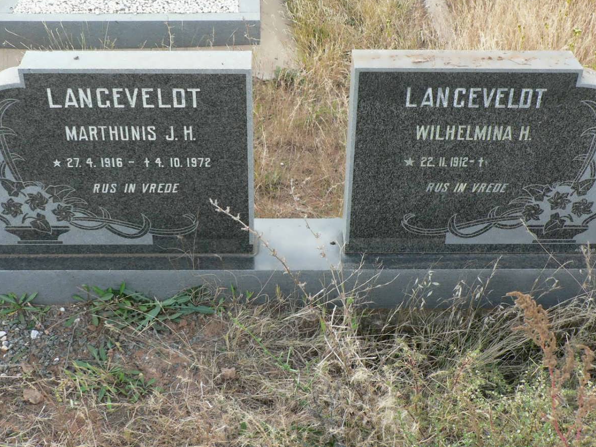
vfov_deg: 28.0
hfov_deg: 36.8
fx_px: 895
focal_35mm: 52
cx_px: 294
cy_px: 220
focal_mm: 8.4
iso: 100
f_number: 4
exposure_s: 1/100
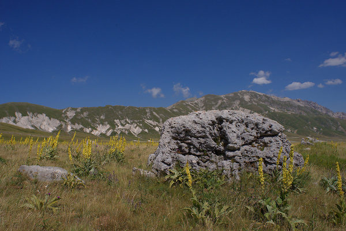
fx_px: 269
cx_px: 173
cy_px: 116
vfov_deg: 46.4
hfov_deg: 65.5
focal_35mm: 28
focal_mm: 28
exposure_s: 1/2500
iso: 640
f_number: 3.5
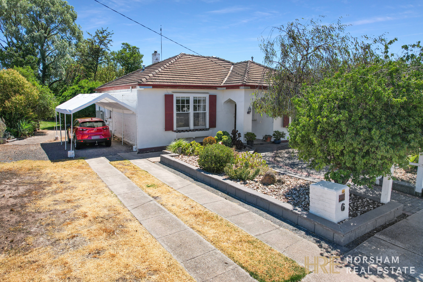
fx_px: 258
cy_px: 141
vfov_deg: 57.2
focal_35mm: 22
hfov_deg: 78.6
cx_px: 212
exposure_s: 1/1500
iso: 100
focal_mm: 8.38
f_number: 2.8
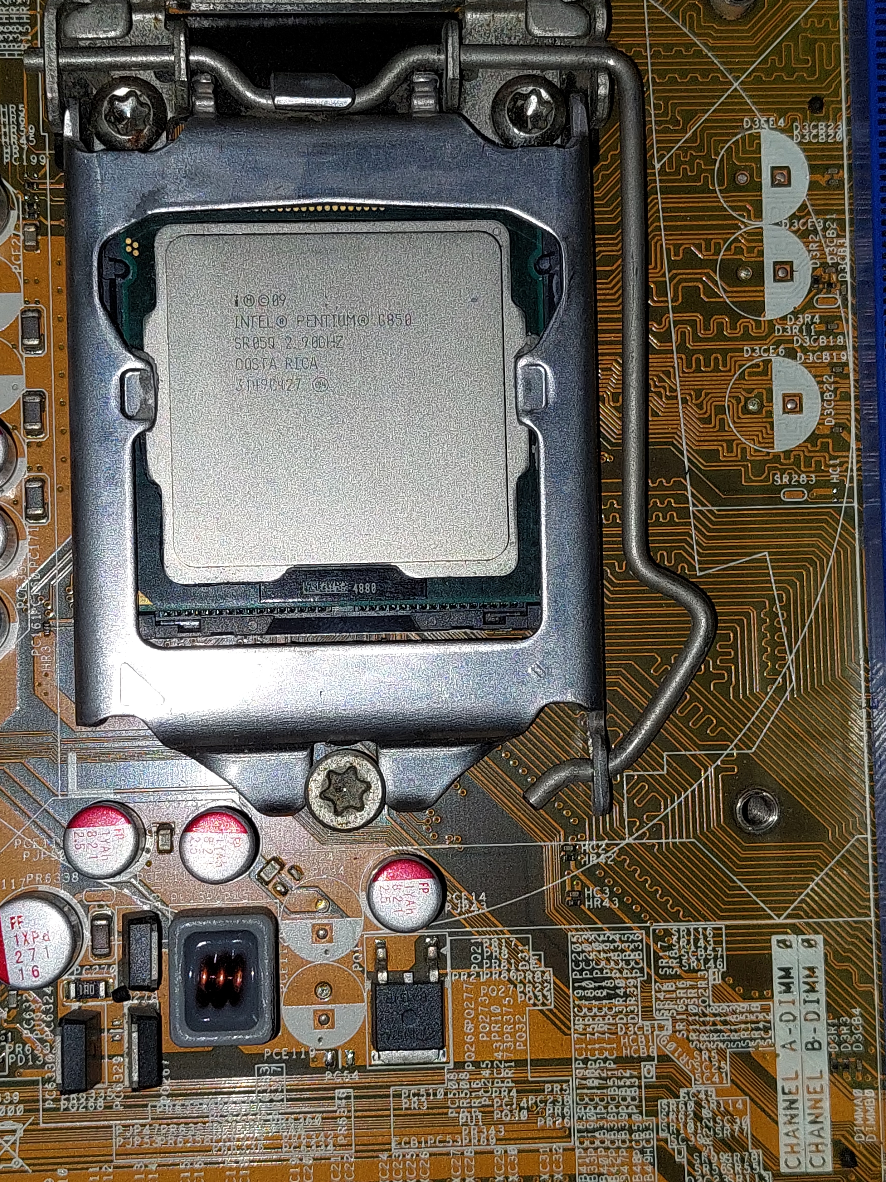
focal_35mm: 25
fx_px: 853
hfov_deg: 54.9
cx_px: 443
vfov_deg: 69.4
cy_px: 591
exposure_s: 1/351
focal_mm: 5.23
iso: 40
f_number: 1.8
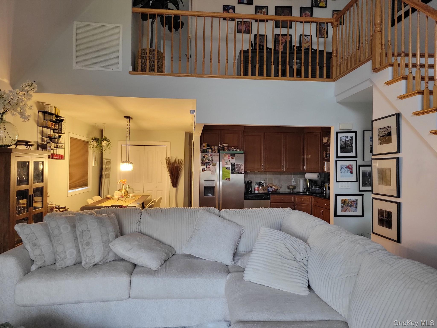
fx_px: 328
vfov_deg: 53.1
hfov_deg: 67.3
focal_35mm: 26
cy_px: 164
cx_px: 218
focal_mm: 5.4
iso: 250
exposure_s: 1/60
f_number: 1.8
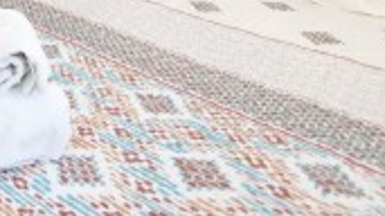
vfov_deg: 20.7
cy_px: -127
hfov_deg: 38.9
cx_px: 2
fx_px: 480
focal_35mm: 47
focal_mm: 10
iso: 400
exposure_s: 1/80
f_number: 4.5
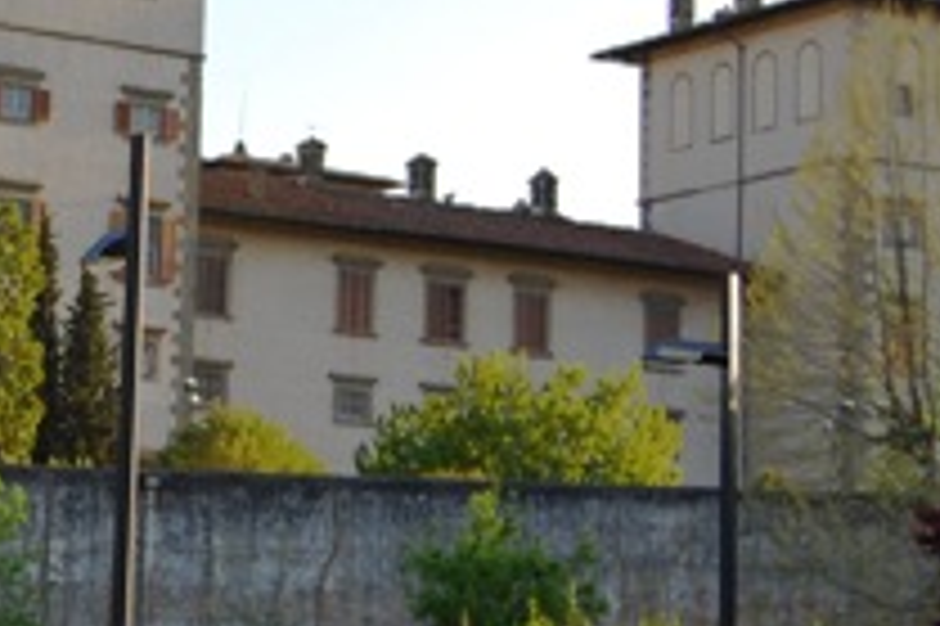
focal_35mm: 147
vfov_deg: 9.3
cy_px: 221
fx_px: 3835
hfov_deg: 13.8
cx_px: 45
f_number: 6.3
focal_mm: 32
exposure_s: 1/250
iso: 200
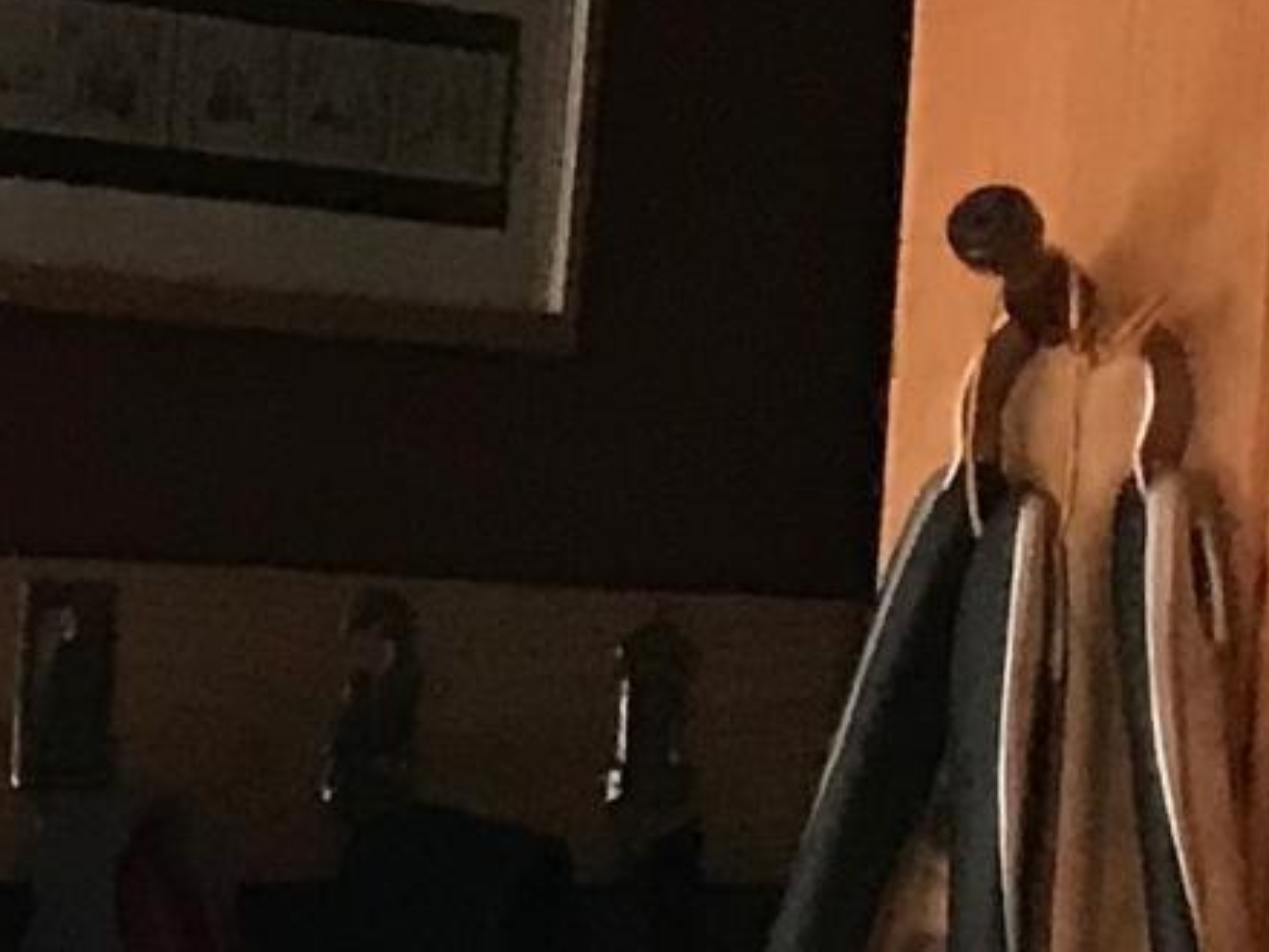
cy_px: 2074
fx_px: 7002
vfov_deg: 7.4
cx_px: -2166
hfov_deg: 8.9
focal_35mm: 191
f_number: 1.8
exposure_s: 1/15
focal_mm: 3.99
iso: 50
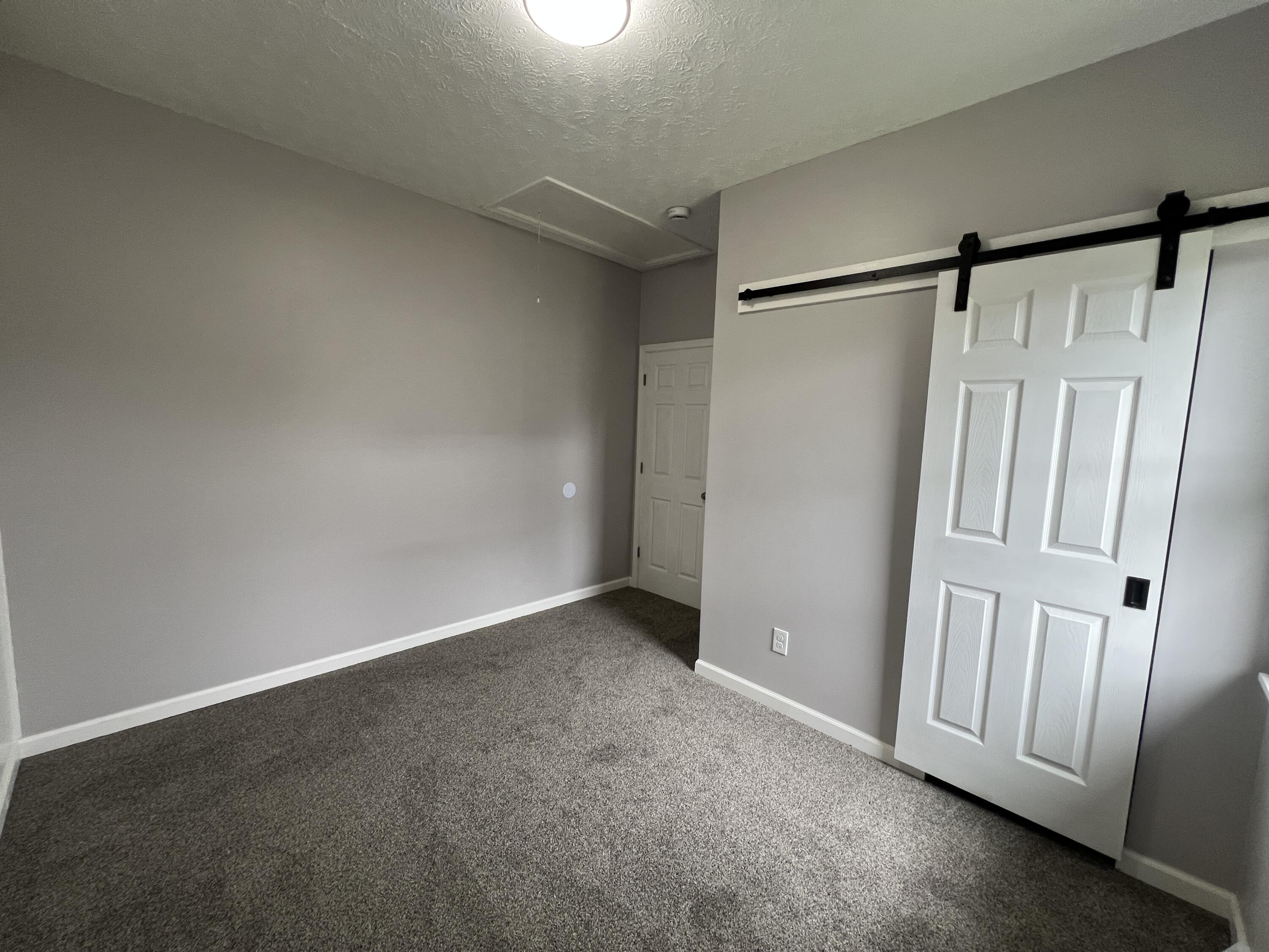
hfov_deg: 106.2
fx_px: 477
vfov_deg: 89.9
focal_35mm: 13
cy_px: 476
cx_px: 634
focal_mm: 1.57
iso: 200
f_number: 1.8
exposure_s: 1/120
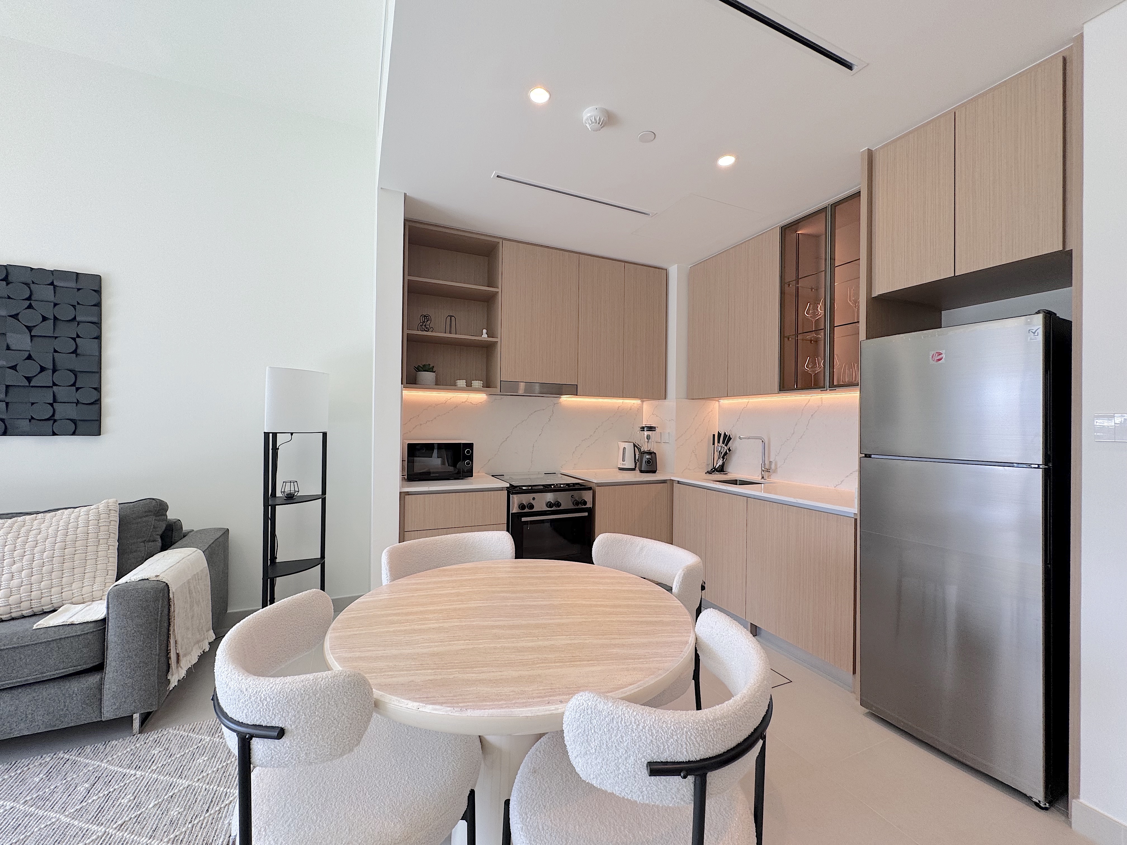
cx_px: 564
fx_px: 456
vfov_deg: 85.7
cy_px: 422
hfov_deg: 102.1
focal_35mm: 14
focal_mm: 2.22
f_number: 2.2
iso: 64
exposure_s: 1/99
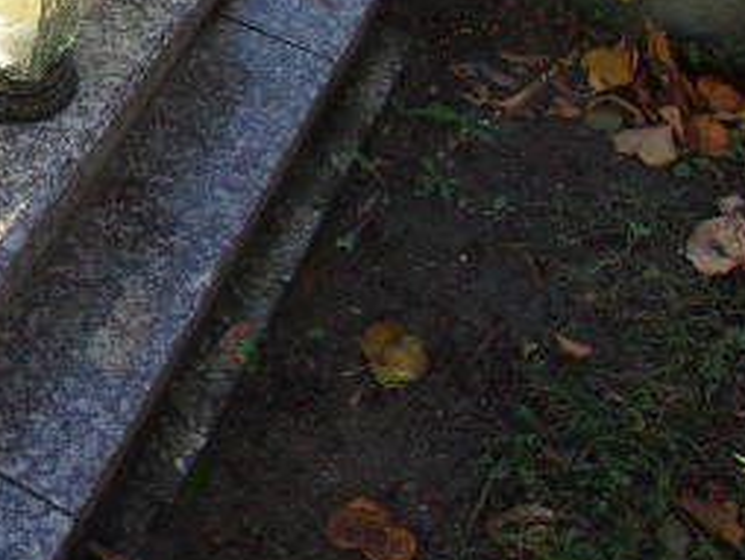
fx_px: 1465
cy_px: -59
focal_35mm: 68
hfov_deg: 26.0
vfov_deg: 20.6
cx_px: -109
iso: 80
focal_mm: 4.9
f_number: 3
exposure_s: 1/210
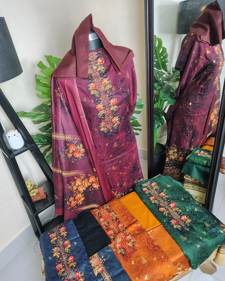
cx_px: 109
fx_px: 216
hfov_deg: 54.9
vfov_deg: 65.9
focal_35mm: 26
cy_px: 153
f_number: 1.8
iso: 844
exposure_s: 1/50
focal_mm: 5.56
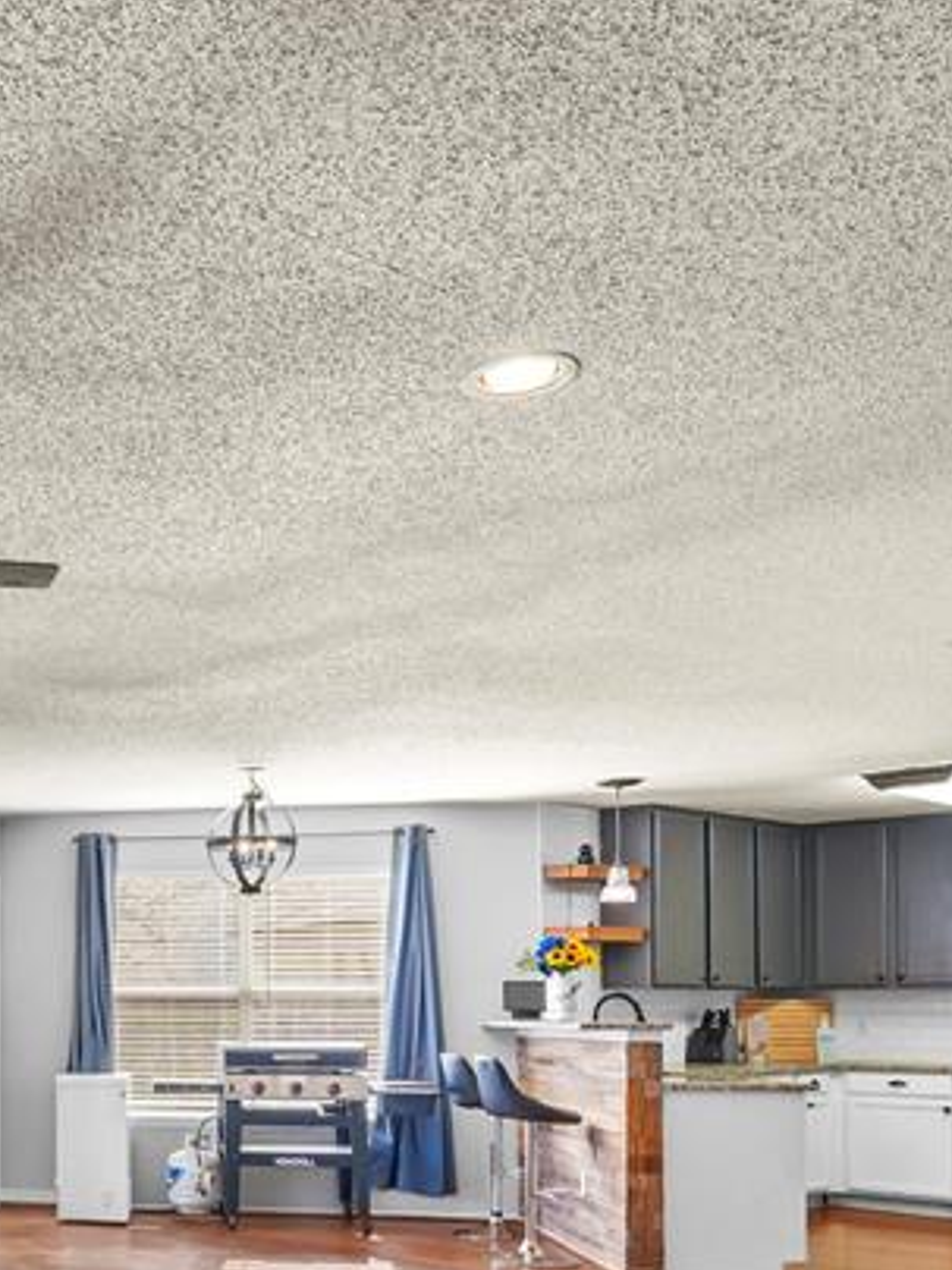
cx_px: -176
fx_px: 1475
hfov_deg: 30.6
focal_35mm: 40
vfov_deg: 44.6
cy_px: 993
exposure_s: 1/8
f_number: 5
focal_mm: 11
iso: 125
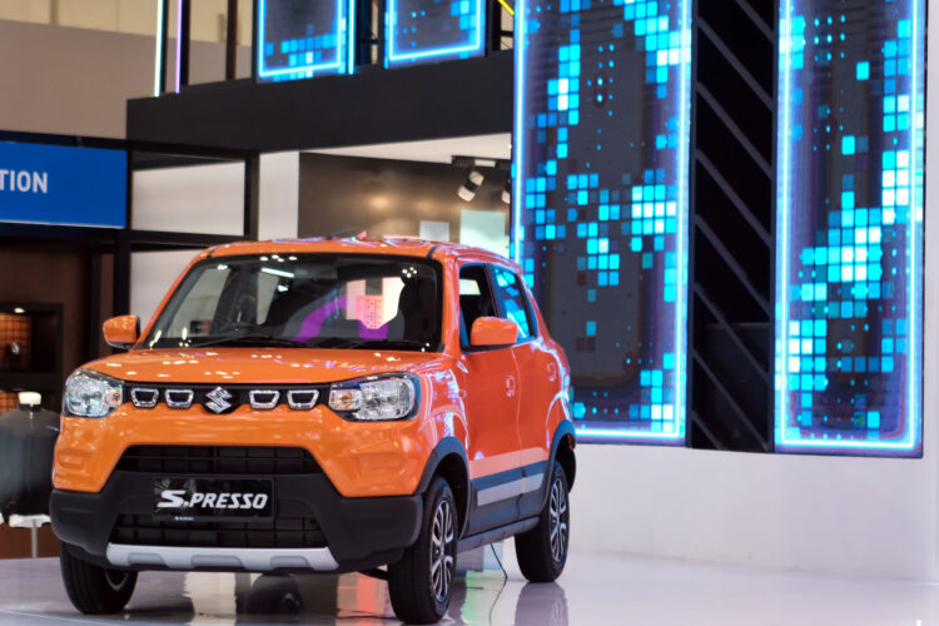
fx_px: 2739
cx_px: 470
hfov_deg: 19.5
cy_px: 313
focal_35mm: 105
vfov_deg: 13.0
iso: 3200
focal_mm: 70
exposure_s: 1/400
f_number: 3.2
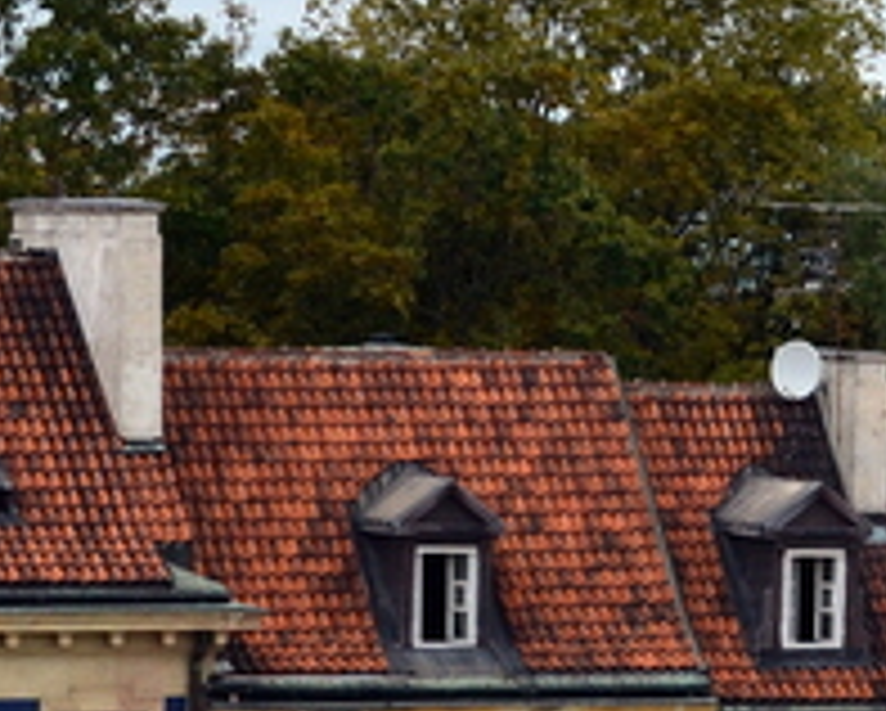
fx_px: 4803
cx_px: 828
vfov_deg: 8.4
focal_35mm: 183
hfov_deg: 10.5
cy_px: 742
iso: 400
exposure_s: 1/80
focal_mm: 32
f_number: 8
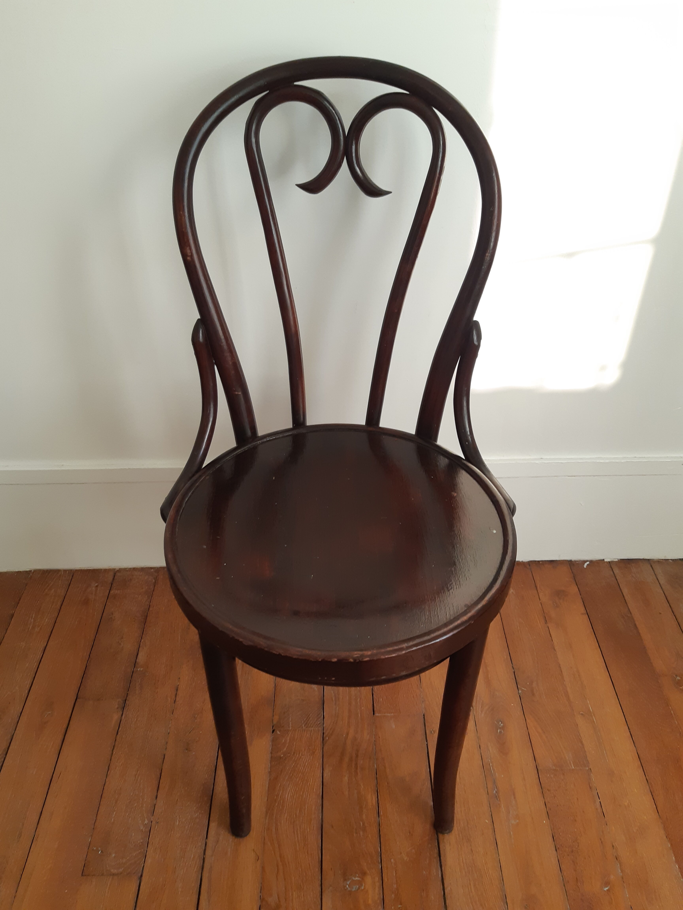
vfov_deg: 67.3
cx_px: 342
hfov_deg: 53.1
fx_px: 684
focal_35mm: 26
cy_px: 455
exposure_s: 1/50
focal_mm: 3.93
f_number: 1.7
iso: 100
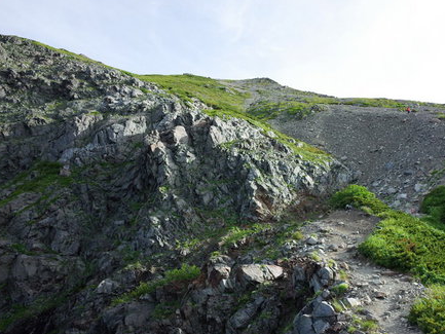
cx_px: 231
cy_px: 166
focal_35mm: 31
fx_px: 399
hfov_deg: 58.3
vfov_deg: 45.5
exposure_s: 1/2500
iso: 400
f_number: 2.8
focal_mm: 18.3
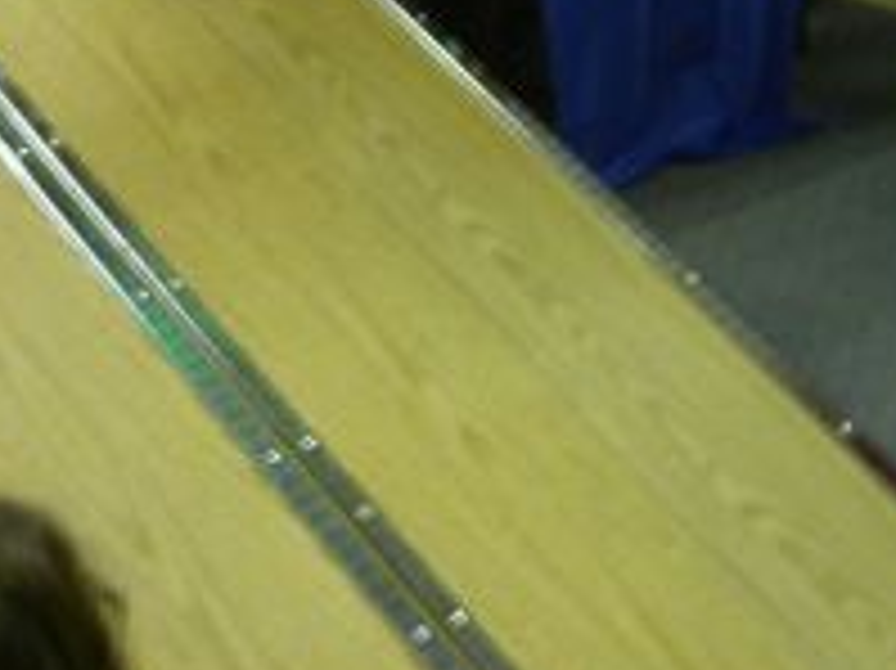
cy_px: 205
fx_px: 2406
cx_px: 140
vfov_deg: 15.8
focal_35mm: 93
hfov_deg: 20.8
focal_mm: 5.6
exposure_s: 1/7.3
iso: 100
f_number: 2.7
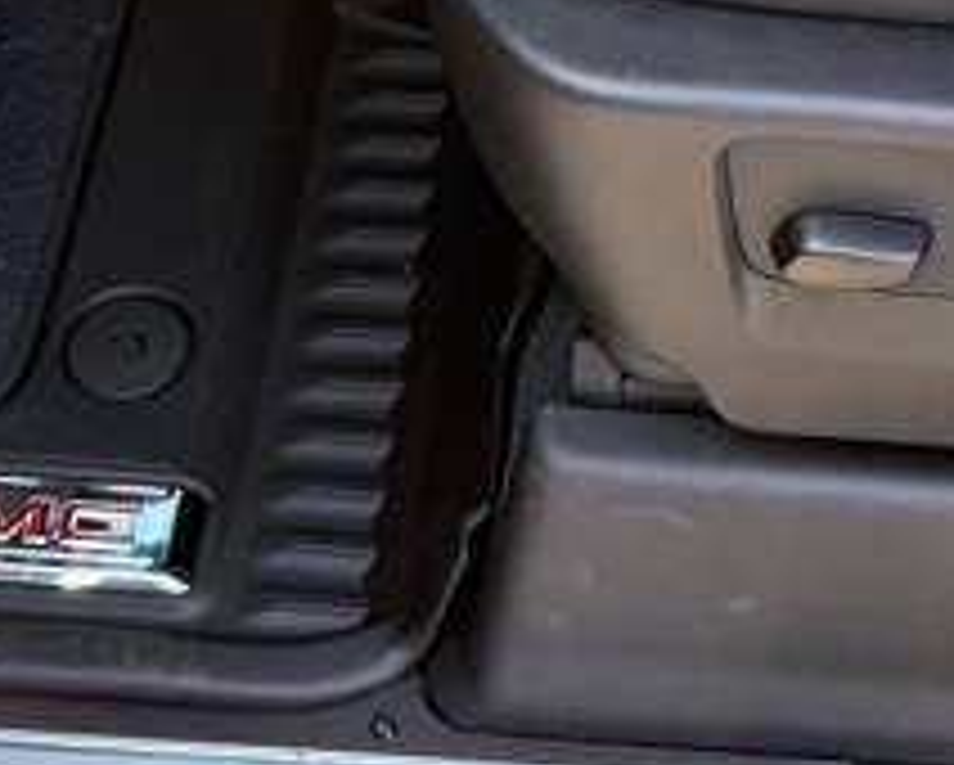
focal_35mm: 113
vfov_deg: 12.1
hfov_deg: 17.0
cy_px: -774
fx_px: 3193
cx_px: 621
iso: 160
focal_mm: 6.76
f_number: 1.78
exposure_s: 1/243
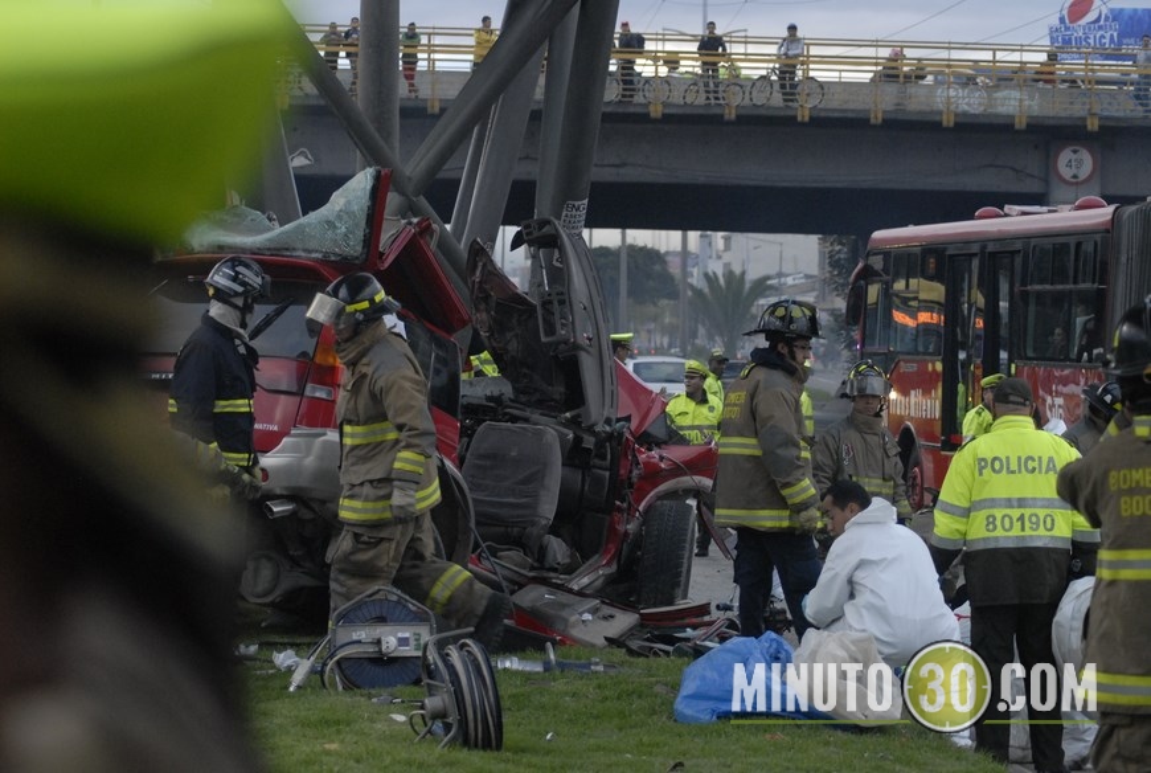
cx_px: 576
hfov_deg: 17.0
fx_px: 3845
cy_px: 386
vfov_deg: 11.5
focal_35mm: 120
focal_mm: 80
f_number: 5
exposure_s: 1/160
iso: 800
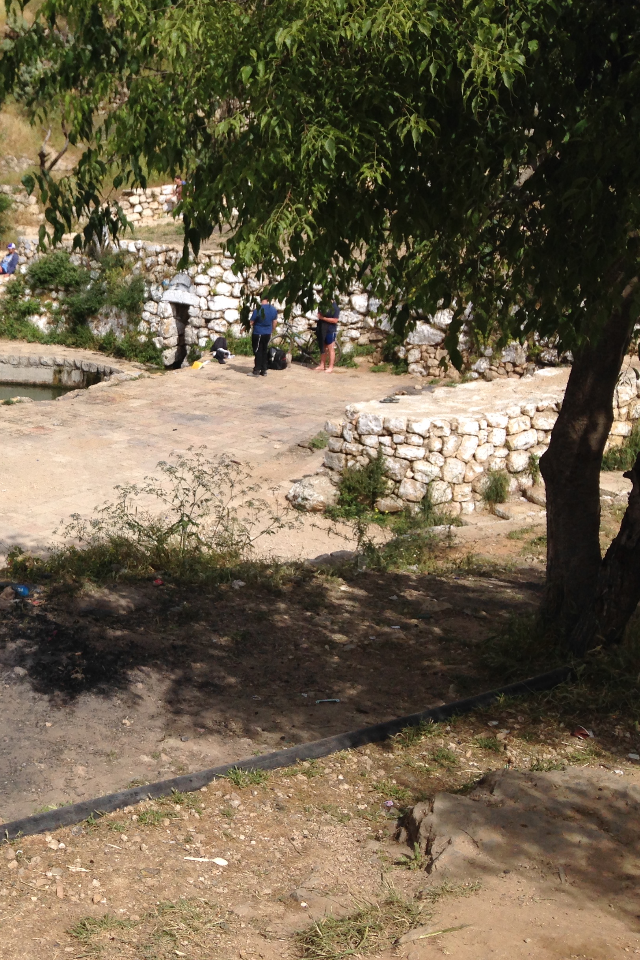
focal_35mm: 46
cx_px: 9
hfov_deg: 27.7
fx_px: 1226
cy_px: 479
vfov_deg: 42.7
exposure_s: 1/2262
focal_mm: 4.12
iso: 50
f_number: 2.4
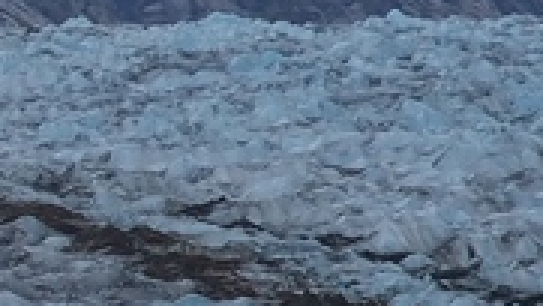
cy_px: 132
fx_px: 12791
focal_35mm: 888
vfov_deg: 1.4
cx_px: -669
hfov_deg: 2.4
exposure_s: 1/250
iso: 100
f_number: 5.6
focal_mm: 120
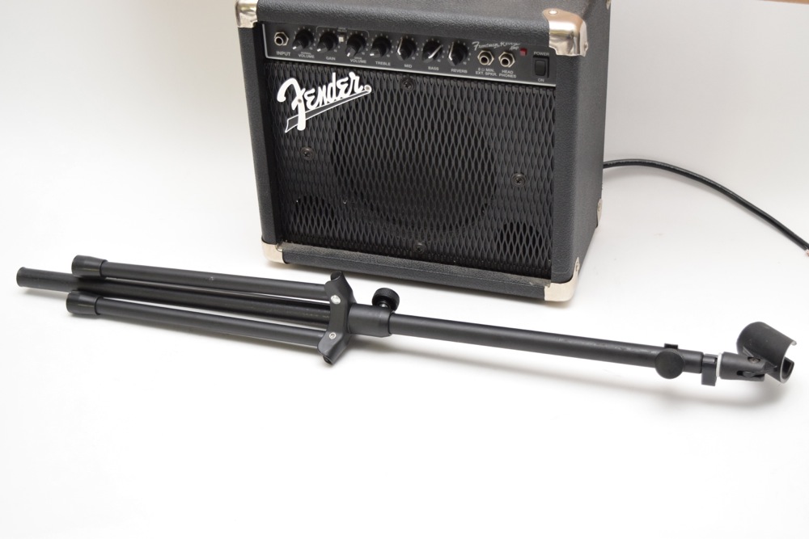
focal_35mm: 57
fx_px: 1281
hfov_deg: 35.0
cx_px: 404
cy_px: 270
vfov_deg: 23.8
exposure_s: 1/60
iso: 1250
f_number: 4.8
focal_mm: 38
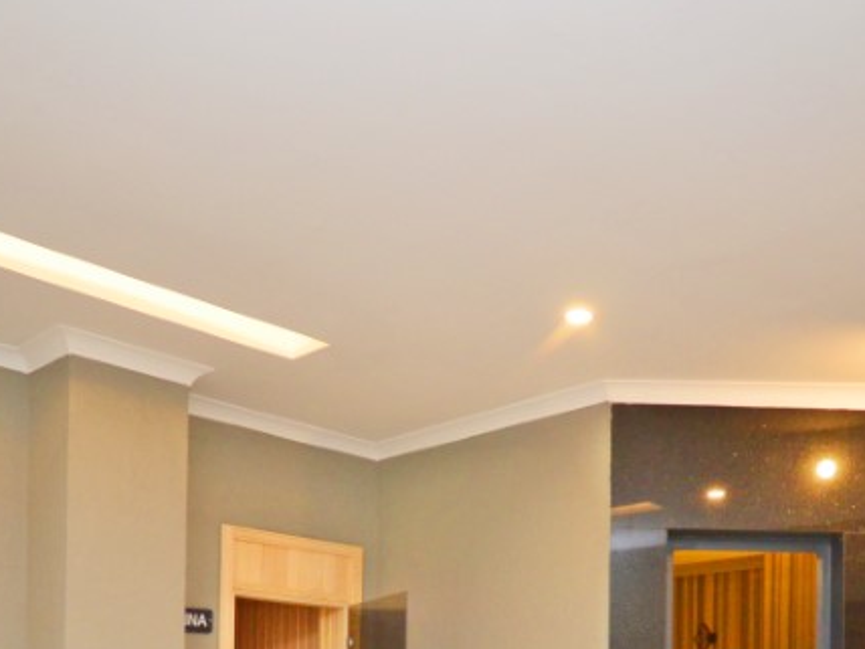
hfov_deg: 47.8
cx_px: 465
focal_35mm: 39
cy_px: 700
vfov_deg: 32.7
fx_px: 975
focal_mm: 10
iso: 800
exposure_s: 1/60
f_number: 4
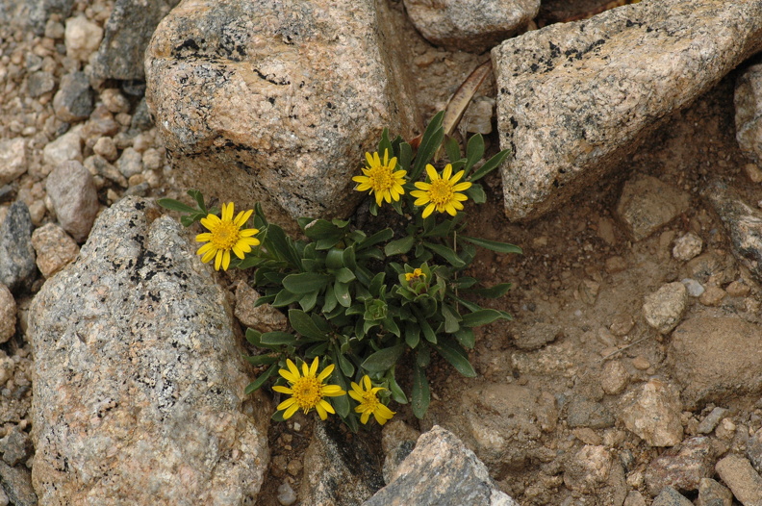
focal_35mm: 168
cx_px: 381
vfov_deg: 8.2
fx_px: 3552
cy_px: 253
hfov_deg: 12.2
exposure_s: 1/1000
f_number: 8
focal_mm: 112
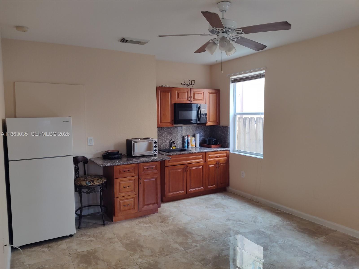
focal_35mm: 27
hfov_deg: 65.3
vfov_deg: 51.4
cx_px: 180
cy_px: 134
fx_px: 280
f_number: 1.79
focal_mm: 4.71
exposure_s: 1/50
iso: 201
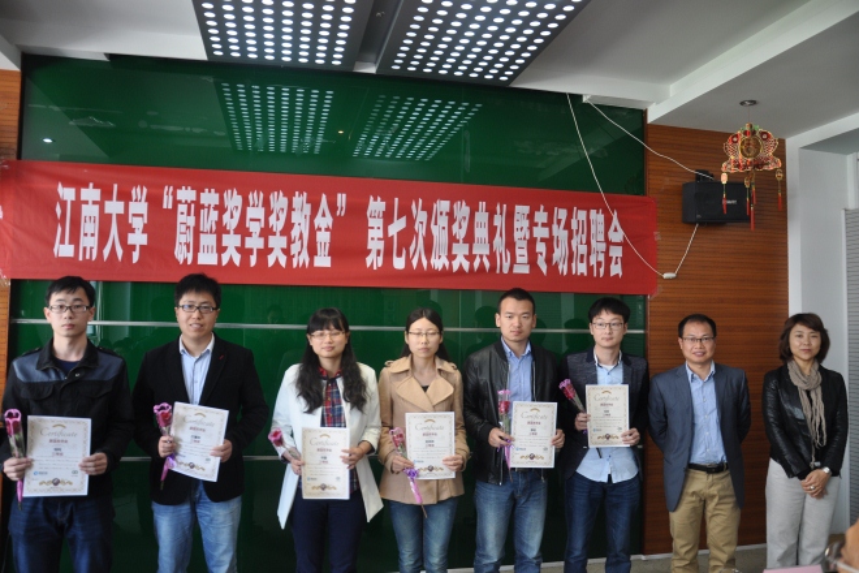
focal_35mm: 27
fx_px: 644
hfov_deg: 67.4
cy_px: 286
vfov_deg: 47.9
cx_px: 430
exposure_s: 1/15
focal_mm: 18
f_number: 4
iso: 400
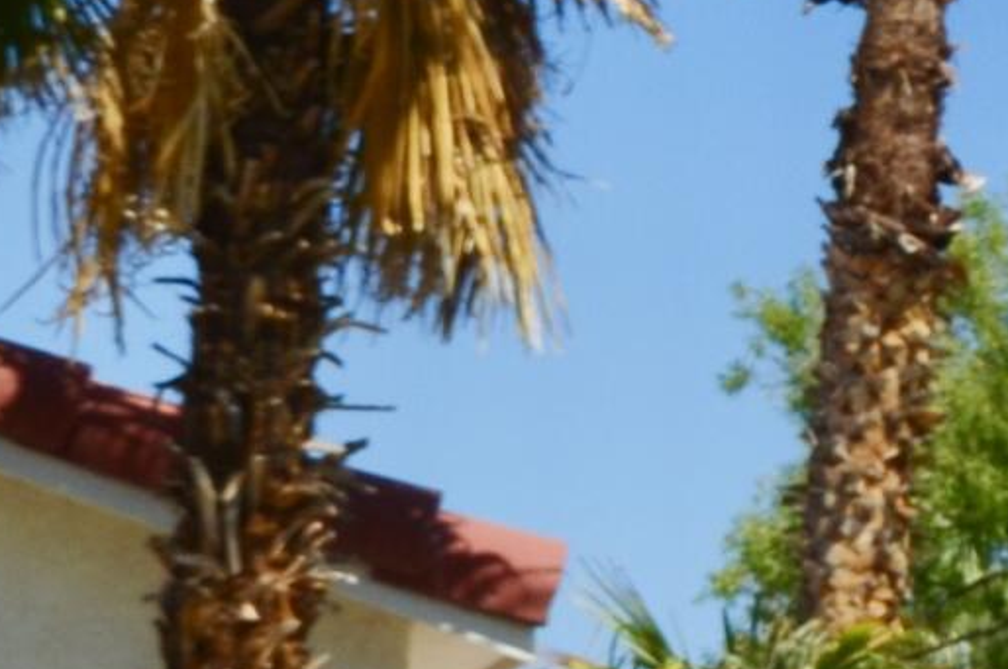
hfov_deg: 10.5
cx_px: 2192
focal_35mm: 175
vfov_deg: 7.8
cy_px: 478
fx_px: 4892
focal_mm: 20
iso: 200
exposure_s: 1/400
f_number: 10
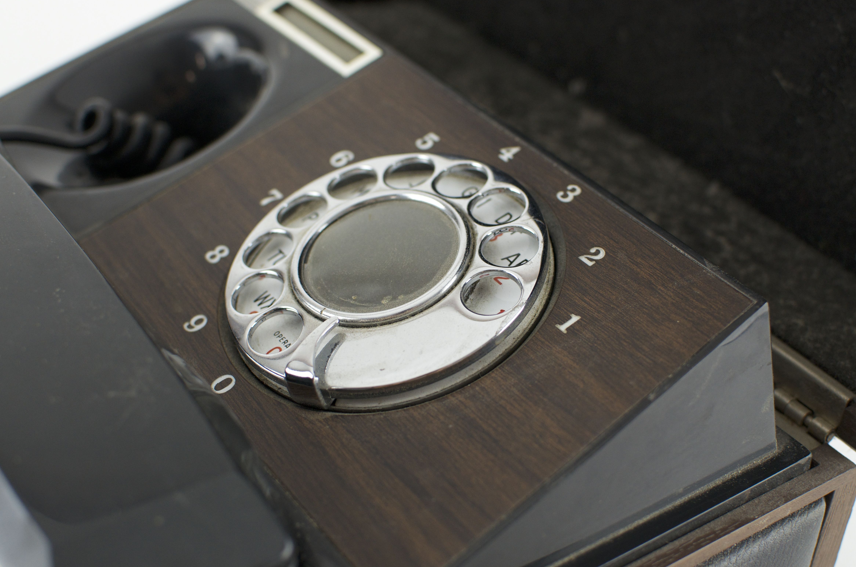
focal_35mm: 56
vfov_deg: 24.3
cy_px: 277
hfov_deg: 36.0
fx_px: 1318
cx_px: 408
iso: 640
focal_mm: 35
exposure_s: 1/125
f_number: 4
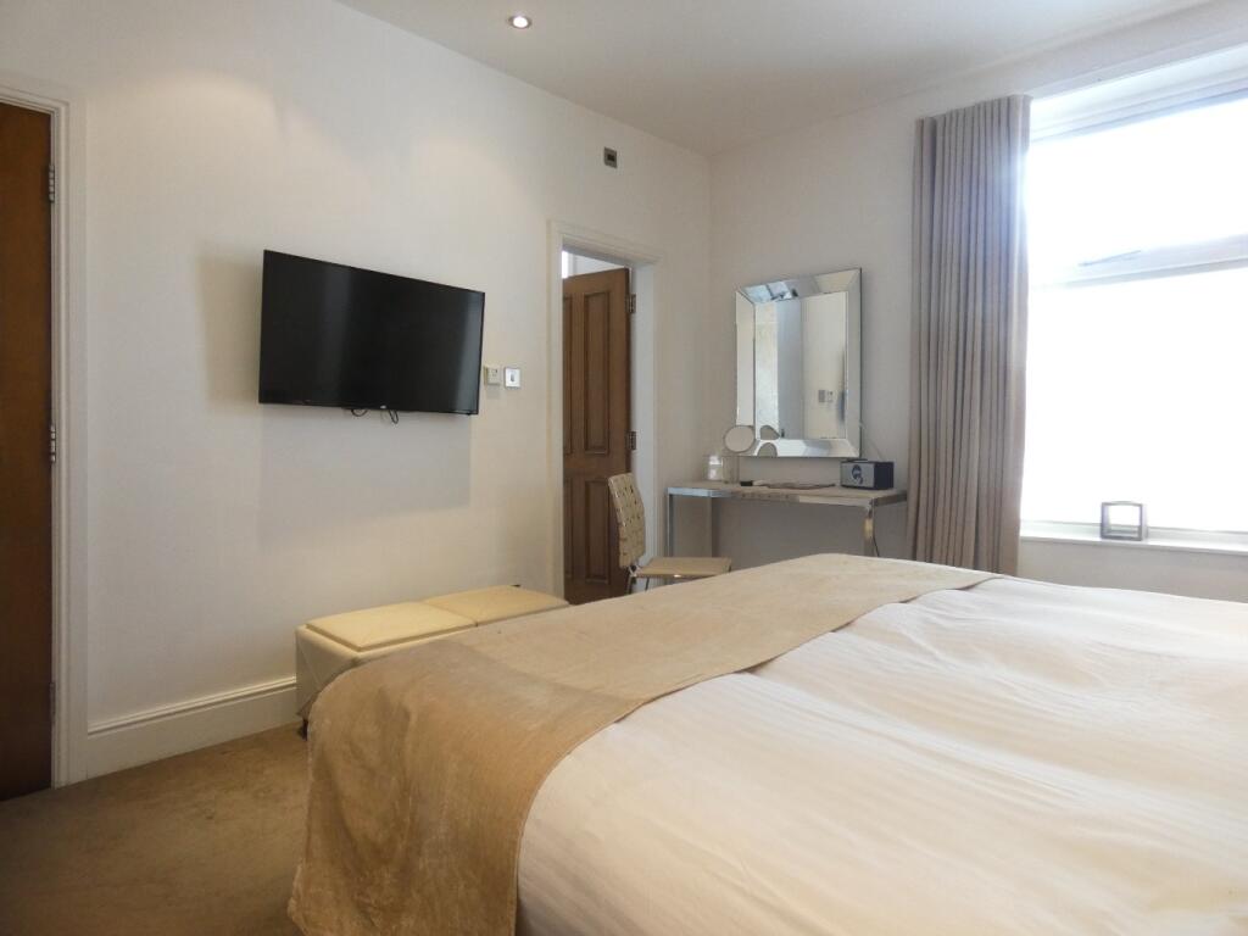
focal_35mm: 20
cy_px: 468
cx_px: 624
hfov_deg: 81.7
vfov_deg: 66.0
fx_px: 721
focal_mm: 3.6
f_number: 2.8
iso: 250
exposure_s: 1/60
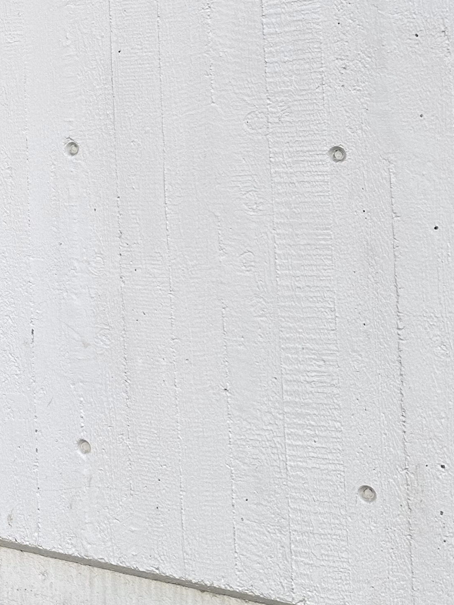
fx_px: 1154
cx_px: -119
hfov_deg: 20.5
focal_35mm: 66
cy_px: 45
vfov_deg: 28.1
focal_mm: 6.86
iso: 80
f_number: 1.78
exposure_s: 1/486
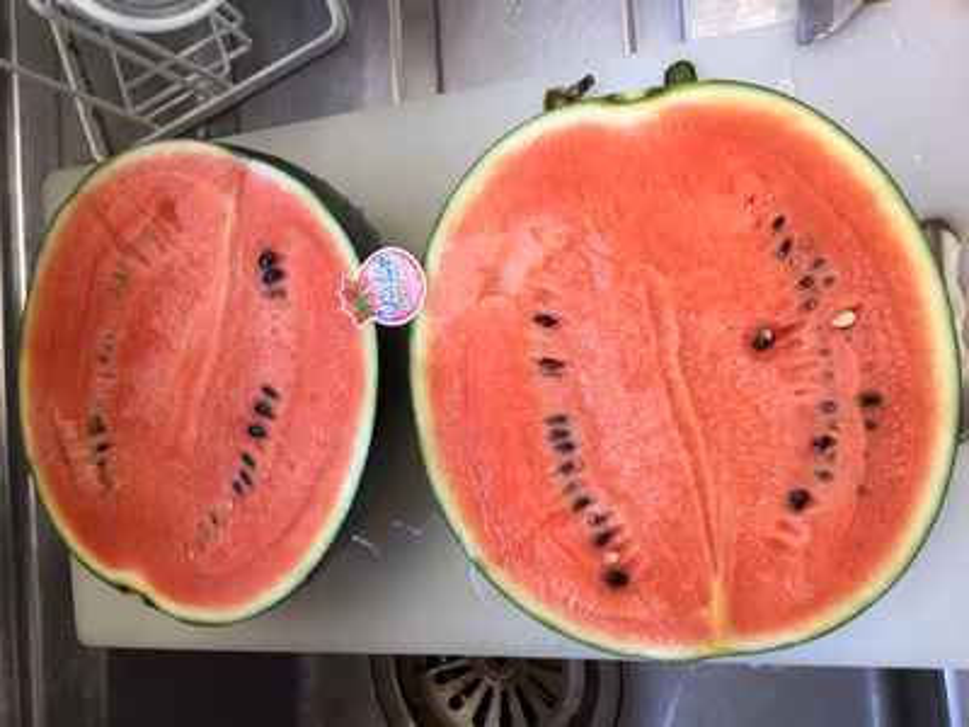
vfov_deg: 45.4
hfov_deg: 58.4
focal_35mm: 31
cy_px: 364
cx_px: 484
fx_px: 868
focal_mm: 3.3
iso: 64
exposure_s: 1/33
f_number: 2.4
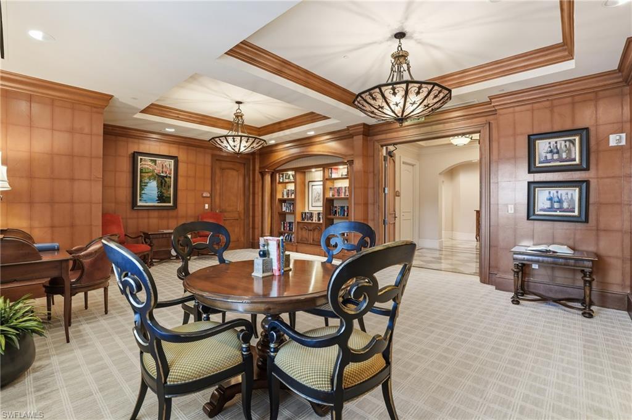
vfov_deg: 73.7
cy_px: 210
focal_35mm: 16
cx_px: 316
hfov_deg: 96.8
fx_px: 281
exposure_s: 1/2
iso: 125
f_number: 9
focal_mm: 16
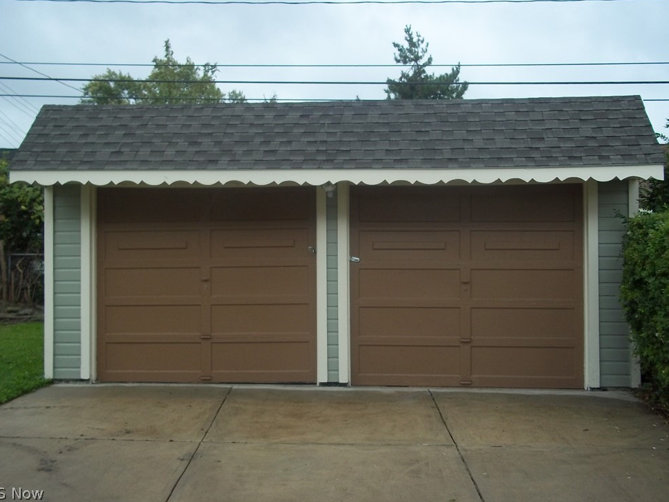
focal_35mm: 38
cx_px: 325
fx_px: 735
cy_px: 240
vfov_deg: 37.7
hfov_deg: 49.0
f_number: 3.1
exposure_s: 1/100
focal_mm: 6.5
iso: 80
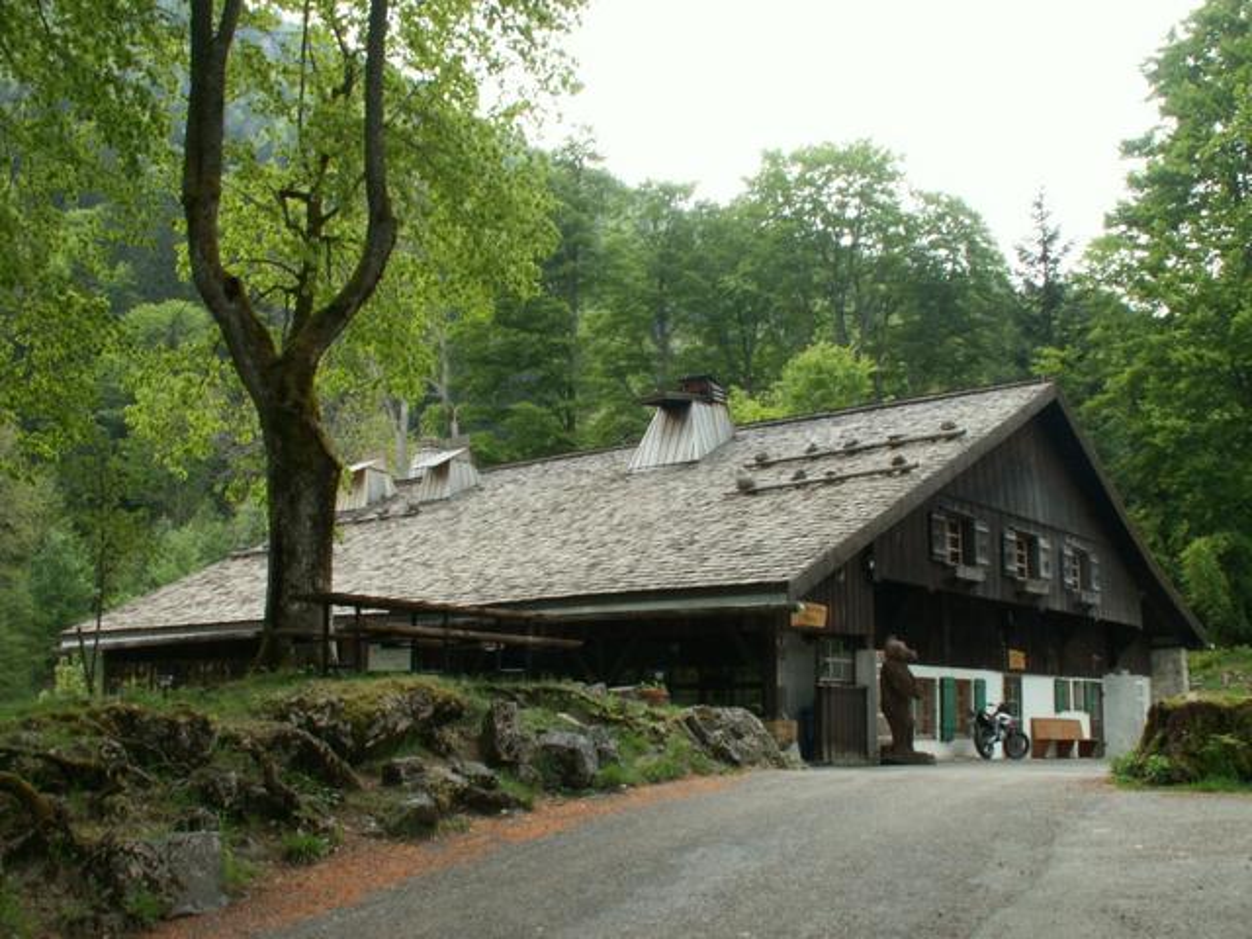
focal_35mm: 35
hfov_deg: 52.6
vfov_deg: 40.7
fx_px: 1266
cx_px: 626
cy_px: 470
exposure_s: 1/25
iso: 50
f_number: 7.1
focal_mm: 5.86
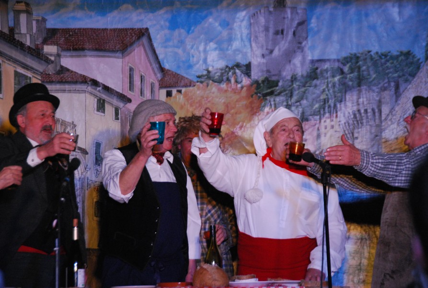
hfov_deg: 12.2
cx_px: 214
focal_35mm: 168
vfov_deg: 8.2
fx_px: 2002
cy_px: 144
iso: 1600
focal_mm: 112
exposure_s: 1/100
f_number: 5.6
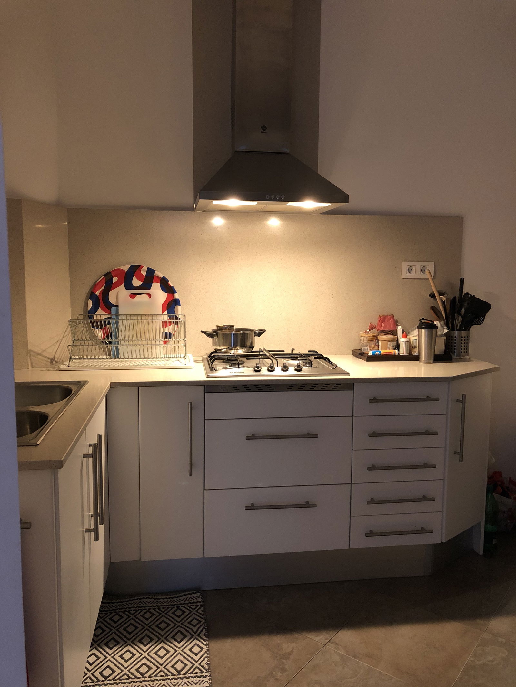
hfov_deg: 49.7
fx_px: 556
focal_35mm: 28
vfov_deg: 63.4
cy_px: 344
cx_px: 258
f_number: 1.8
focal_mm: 3.99
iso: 100
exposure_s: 1/8
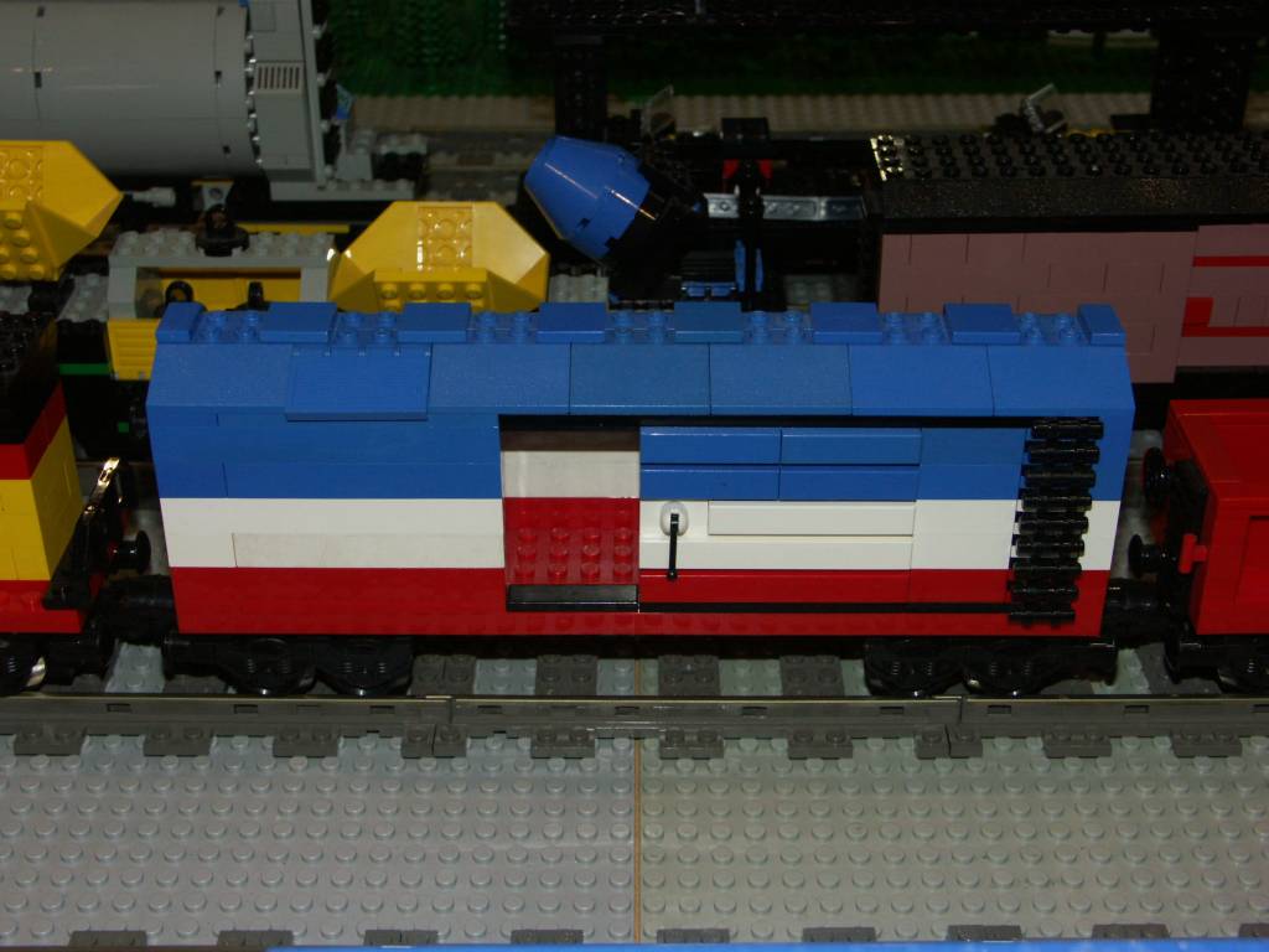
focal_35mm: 50
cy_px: 476
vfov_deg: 29.1
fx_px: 1833
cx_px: 634
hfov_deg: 38.2
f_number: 4.5
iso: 200
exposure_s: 1/50
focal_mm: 12.81
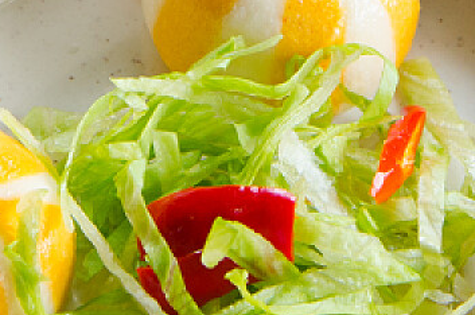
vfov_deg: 4.3
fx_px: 4083
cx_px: 109
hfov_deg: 6.7
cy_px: -429
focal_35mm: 310
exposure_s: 1/160
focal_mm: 38
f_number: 9
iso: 200
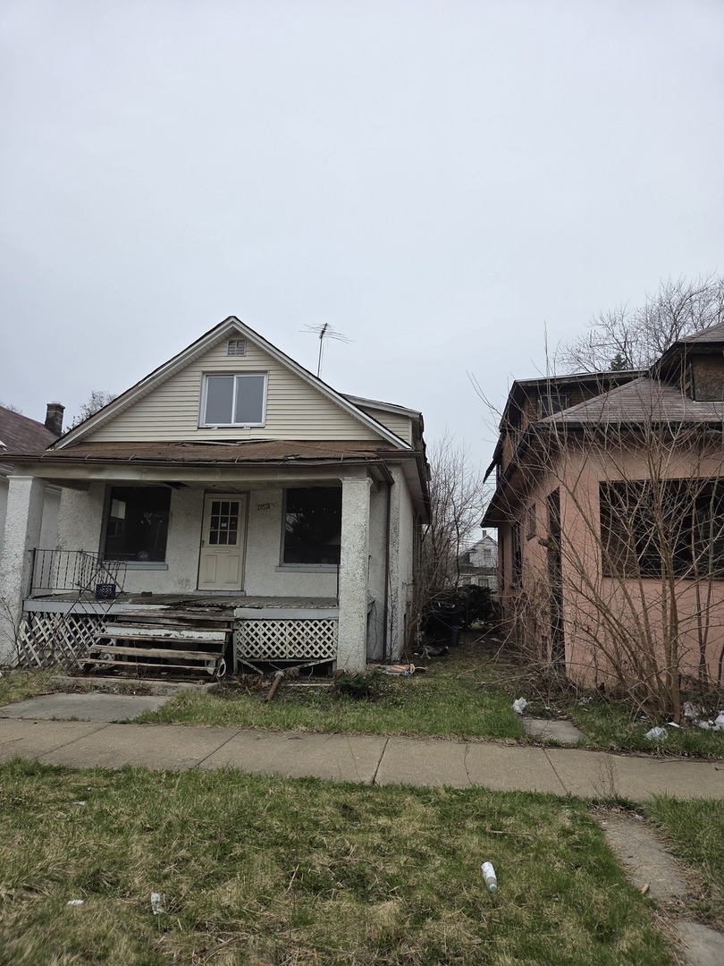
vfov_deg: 73.9
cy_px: 483
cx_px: 362
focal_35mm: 23
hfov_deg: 58.9
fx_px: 641
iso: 80
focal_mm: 5.4
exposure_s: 1/5545
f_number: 1.8
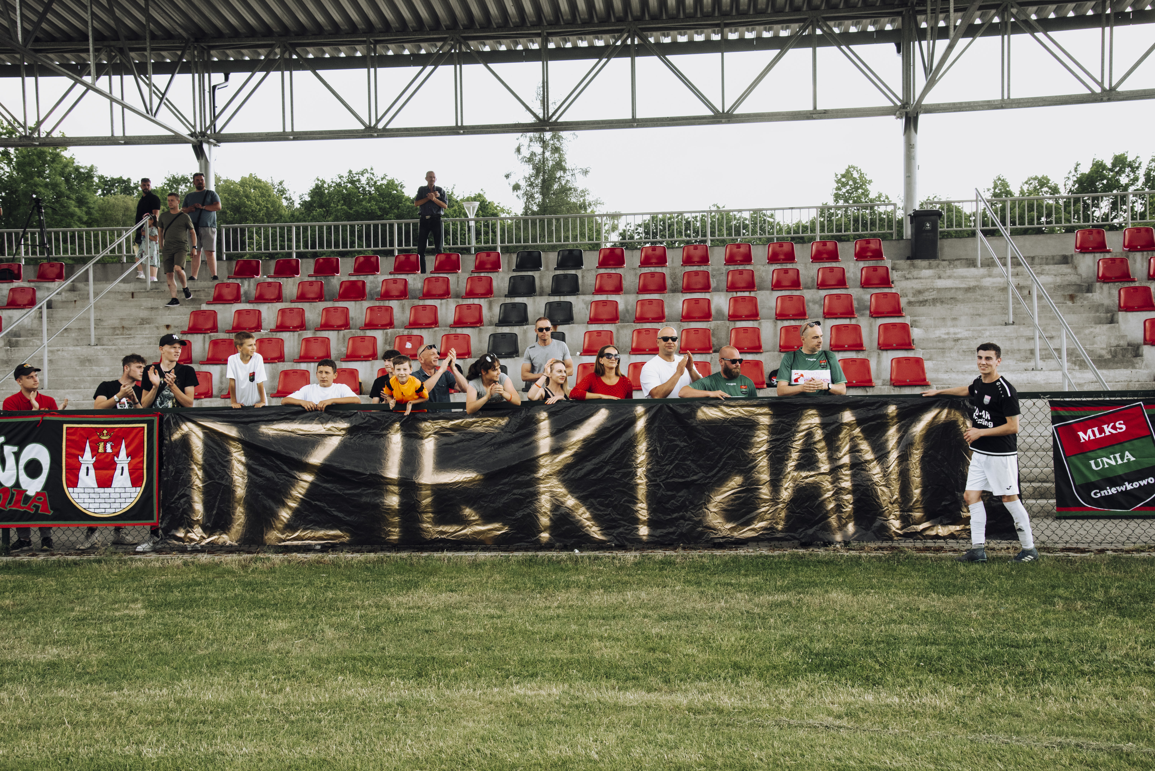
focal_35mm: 40
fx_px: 1284
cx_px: 578
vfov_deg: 33.4
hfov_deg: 48.4
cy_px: 386
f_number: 10
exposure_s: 1/400
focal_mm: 40
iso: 640
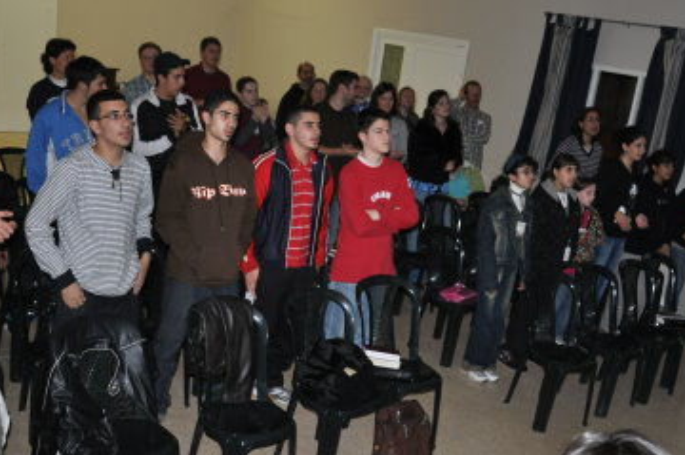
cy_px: 268
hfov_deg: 44.8
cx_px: 362
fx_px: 830
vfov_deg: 30.6
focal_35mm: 44
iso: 800
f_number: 3.8
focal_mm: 21
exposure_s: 1/60
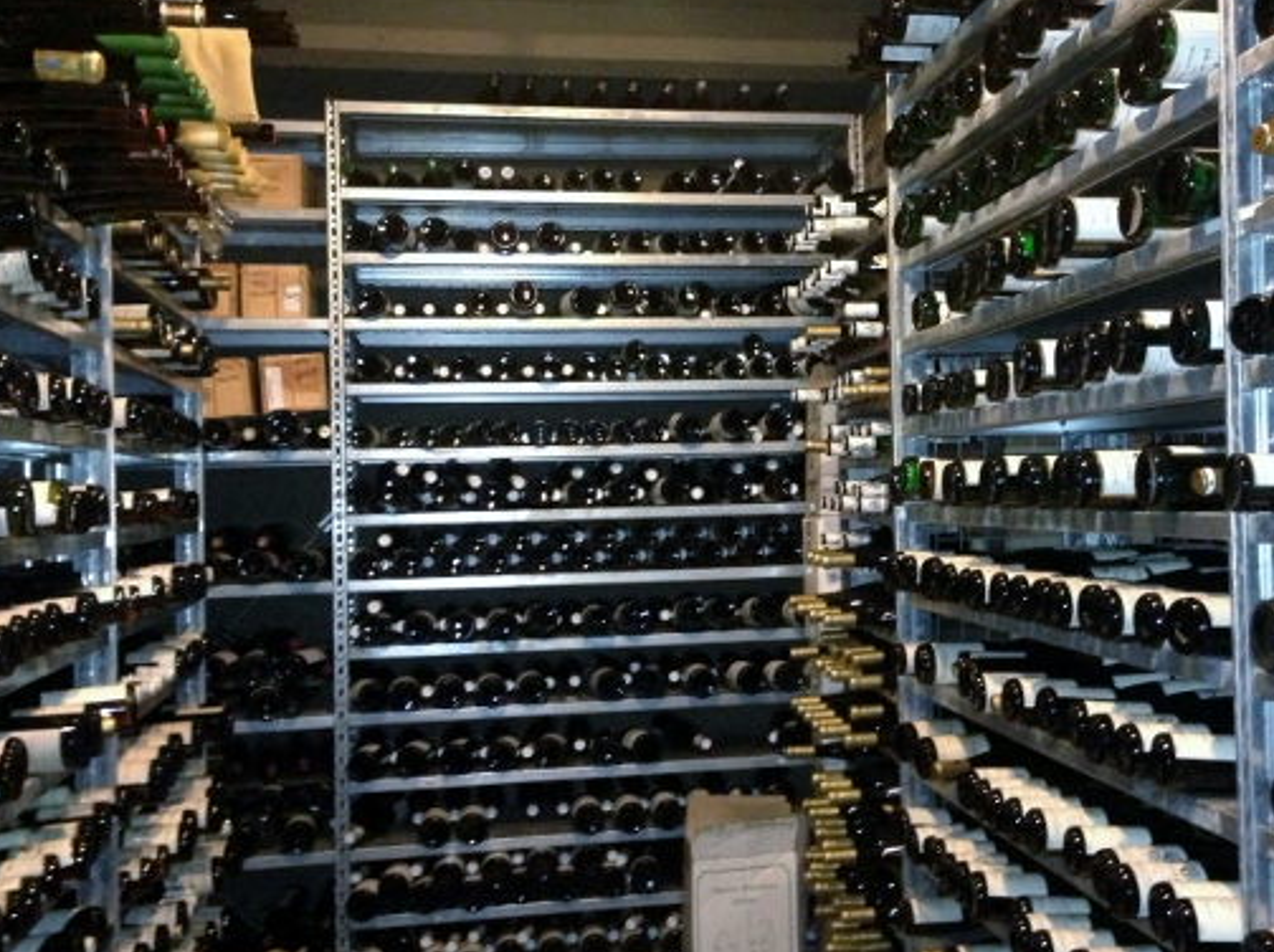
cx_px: 750
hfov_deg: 44.7
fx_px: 1544
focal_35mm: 42
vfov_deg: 34.3
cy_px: 451
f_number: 2.4
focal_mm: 4.13
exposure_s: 1/16
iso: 800
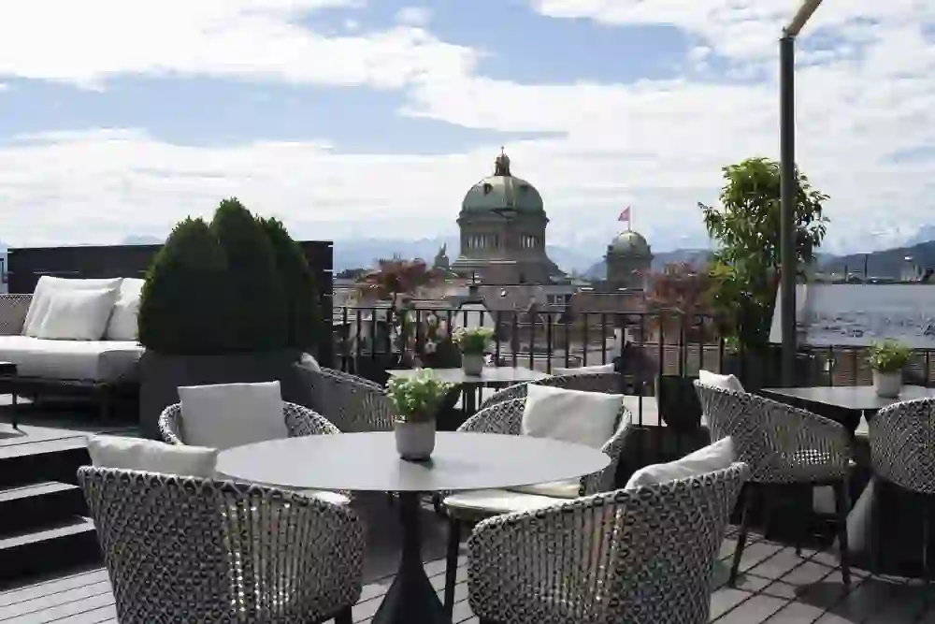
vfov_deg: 31.2
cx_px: 468
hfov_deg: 45.4
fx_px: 1117
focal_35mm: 43
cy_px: 312
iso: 80
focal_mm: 43
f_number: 10
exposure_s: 1/160
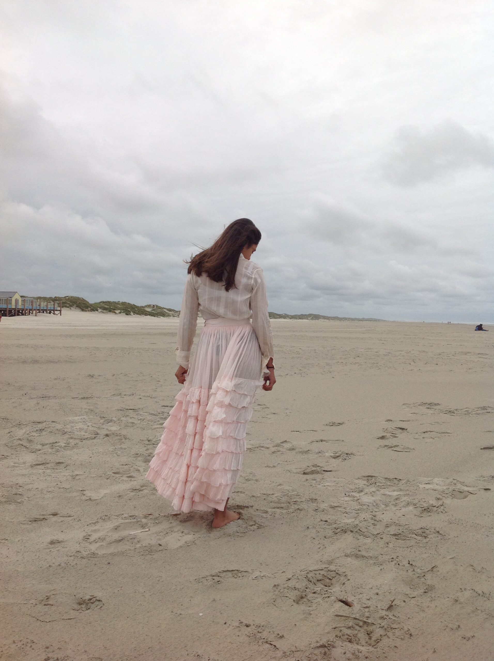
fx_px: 668
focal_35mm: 35
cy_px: 330
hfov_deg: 40.6
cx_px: 247
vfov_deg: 52.7
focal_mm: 4.28
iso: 50
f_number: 2.4
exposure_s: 1/3367
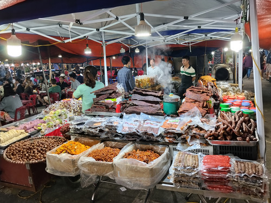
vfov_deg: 48.2
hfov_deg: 61.7
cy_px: 102
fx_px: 227
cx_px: 136
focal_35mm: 29
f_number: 1.8
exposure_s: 1/50
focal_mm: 4.22
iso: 80
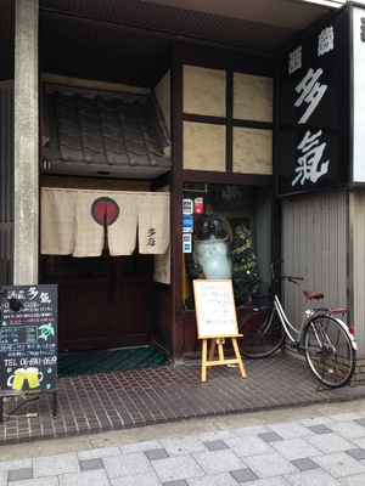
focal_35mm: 33
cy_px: 243
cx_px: 182
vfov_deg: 55.4
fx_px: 464
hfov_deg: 42.9
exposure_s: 1/138
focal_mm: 4.12
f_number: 2.4
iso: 50
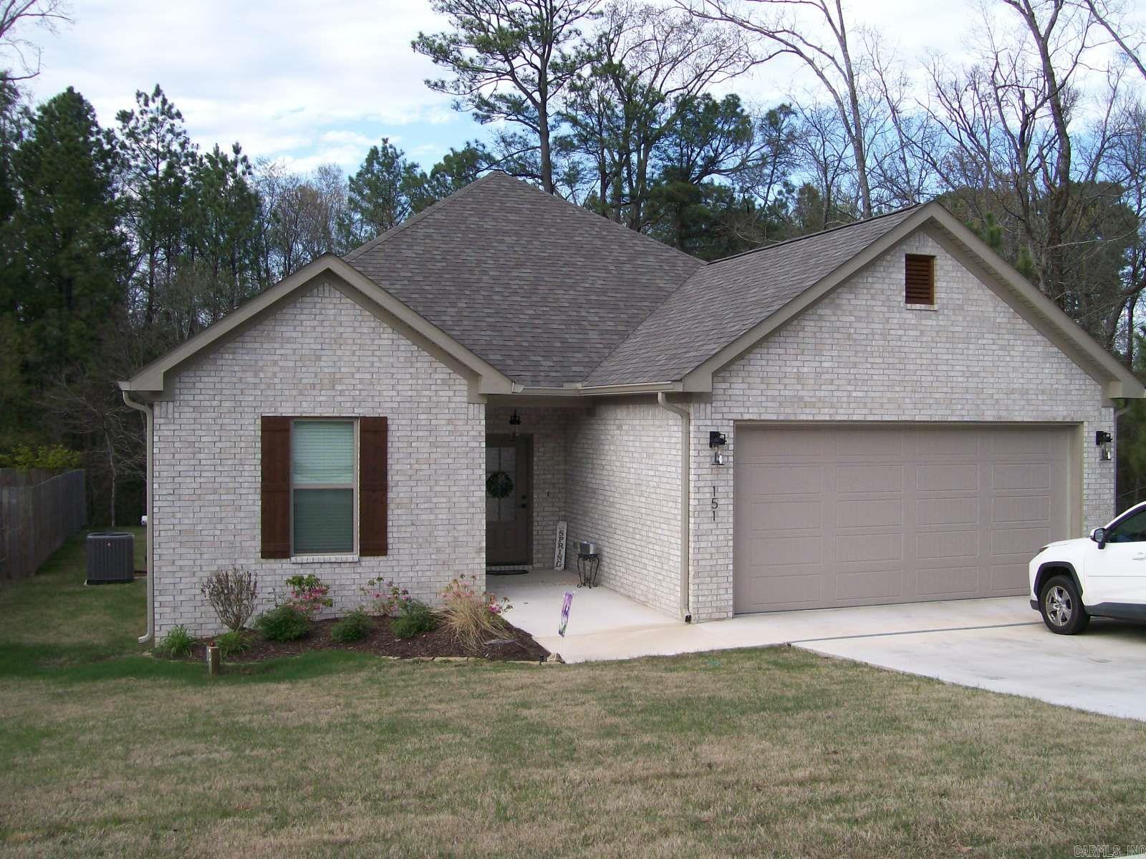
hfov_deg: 51.4
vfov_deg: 39.7
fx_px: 1192
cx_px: 573
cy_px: 430
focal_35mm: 36
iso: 80
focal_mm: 6
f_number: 2.7
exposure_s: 1/527
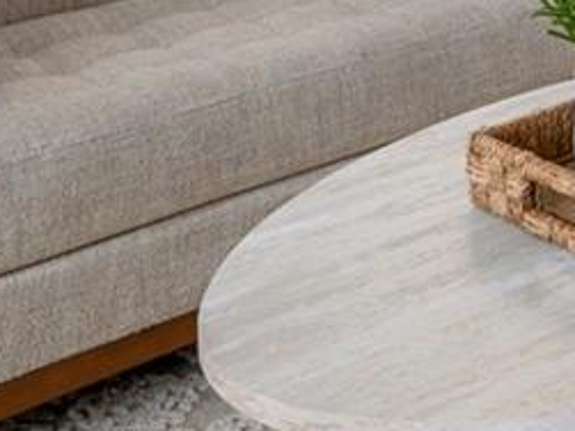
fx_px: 1578
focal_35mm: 95
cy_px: -488
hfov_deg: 18.7
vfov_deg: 13.0
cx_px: 813
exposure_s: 1/4
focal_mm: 15.5
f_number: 8
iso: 200
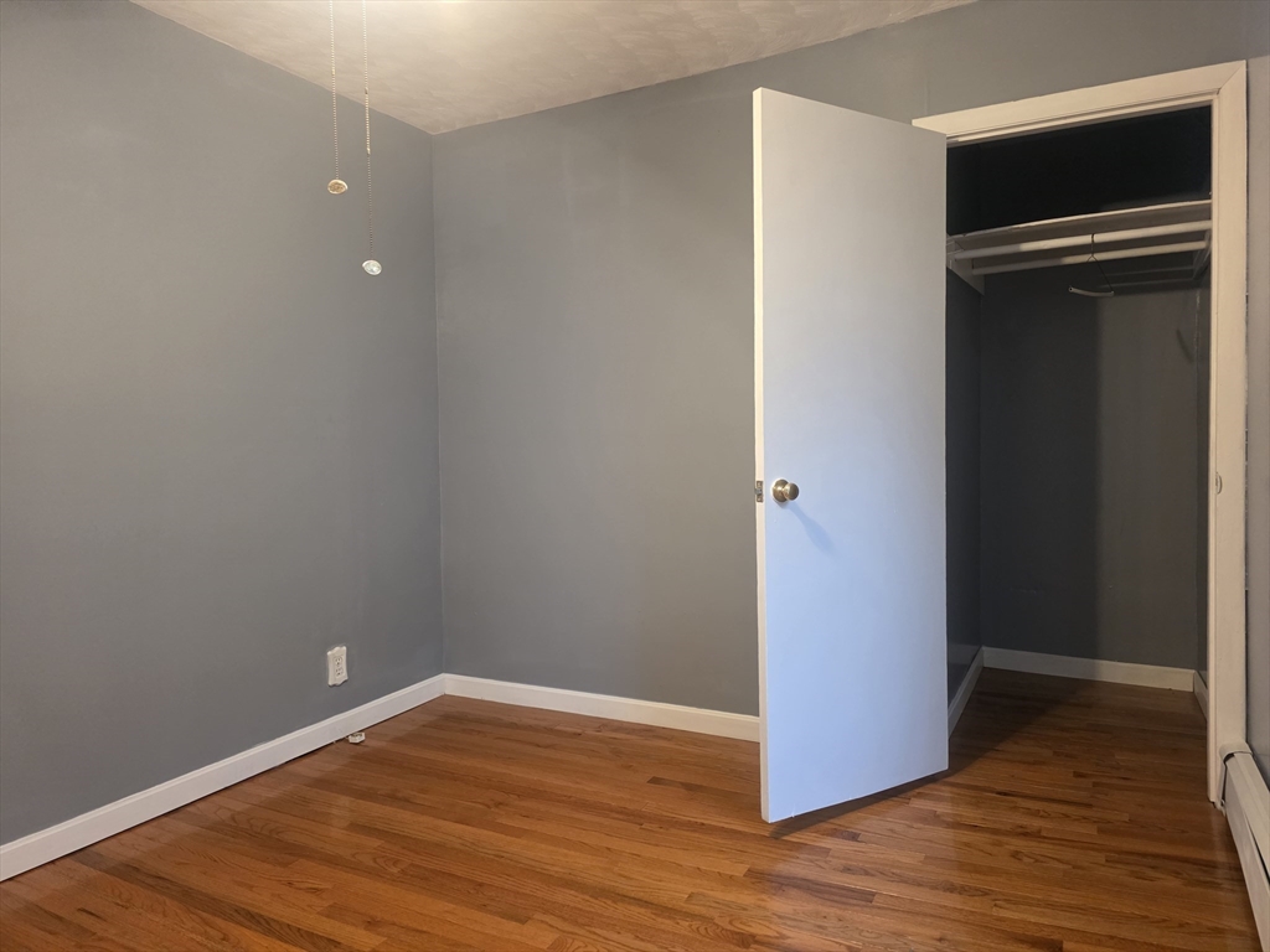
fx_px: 844
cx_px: 635
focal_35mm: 23
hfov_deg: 73.9
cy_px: 476
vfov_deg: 58.9
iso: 800
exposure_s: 1/120
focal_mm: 6.3
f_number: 1.7
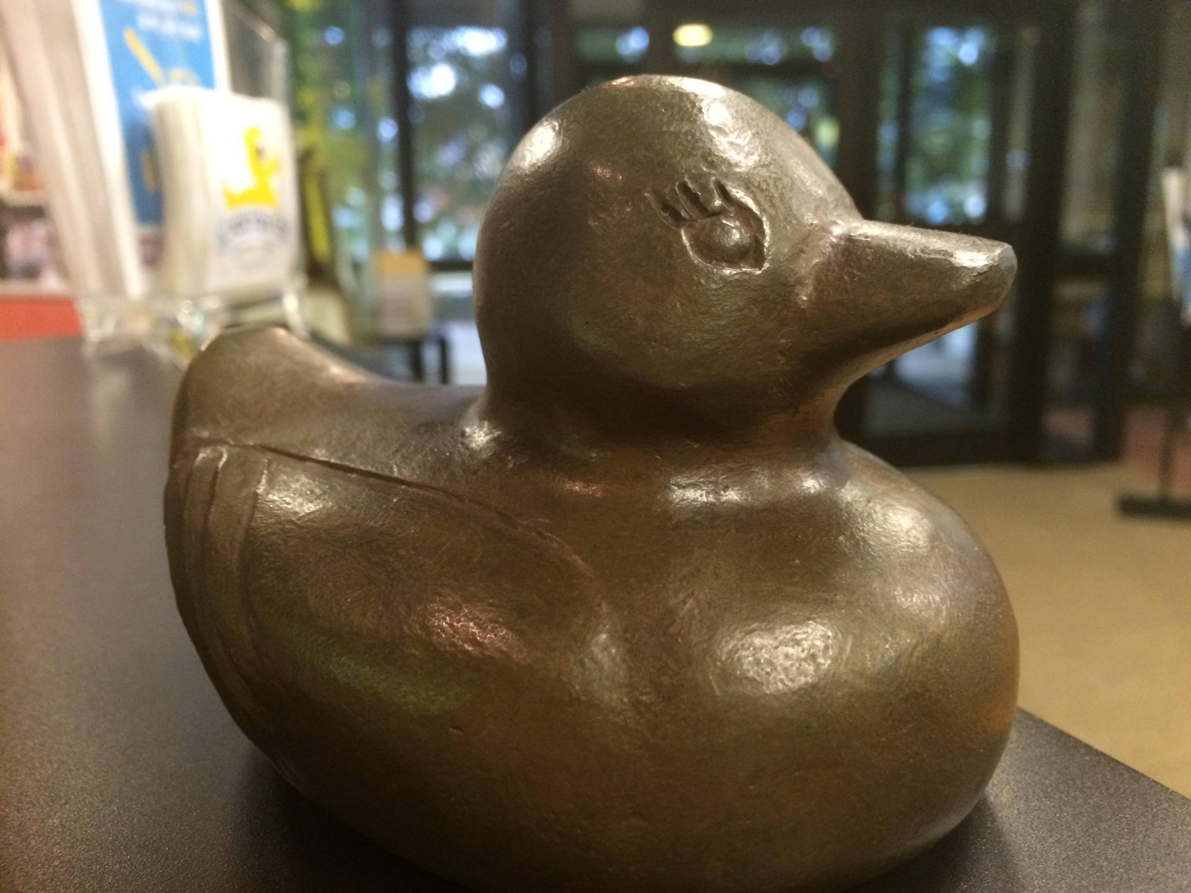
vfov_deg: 48.2
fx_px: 998
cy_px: 446
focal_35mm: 29
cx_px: 596
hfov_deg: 61.7
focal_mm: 4.15
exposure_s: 1/30
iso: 250
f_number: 2.2
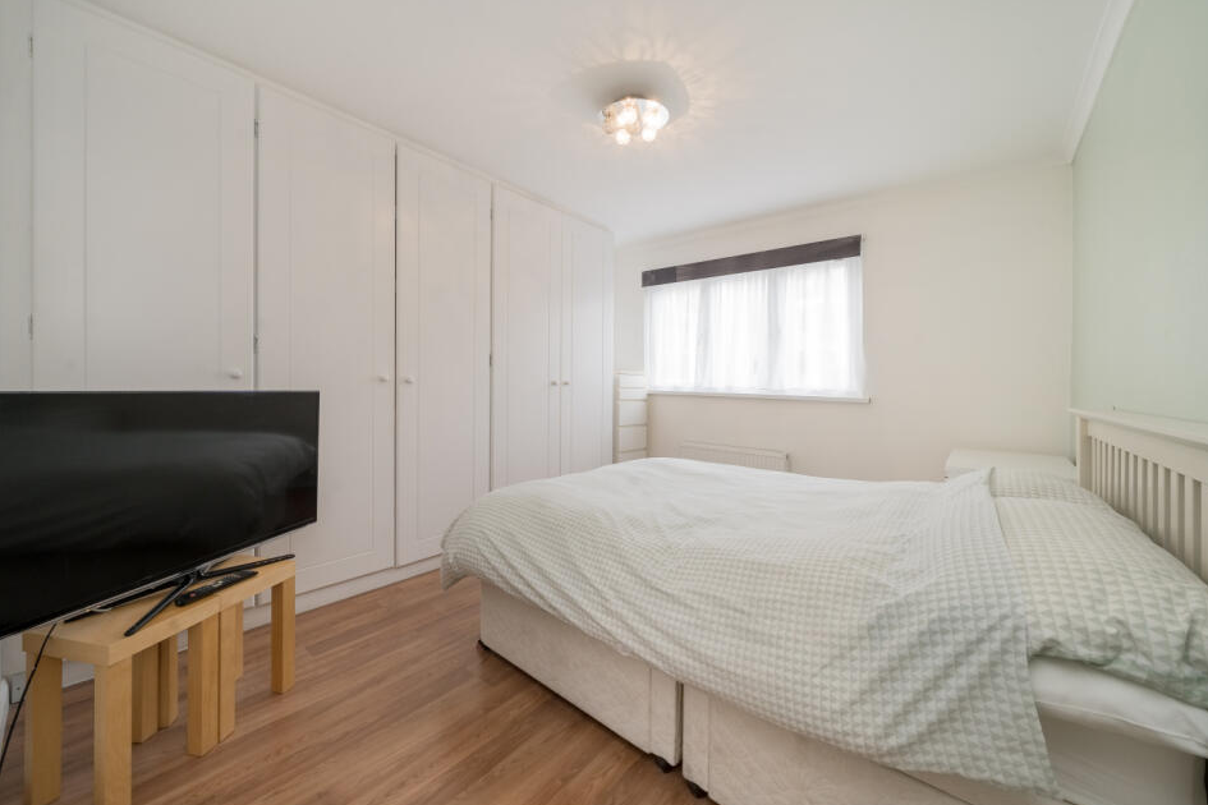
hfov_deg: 108.3
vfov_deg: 85.4
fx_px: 436
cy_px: 402
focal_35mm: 13
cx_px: 592
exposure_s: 1/25
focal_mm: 12
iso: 800
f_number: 9
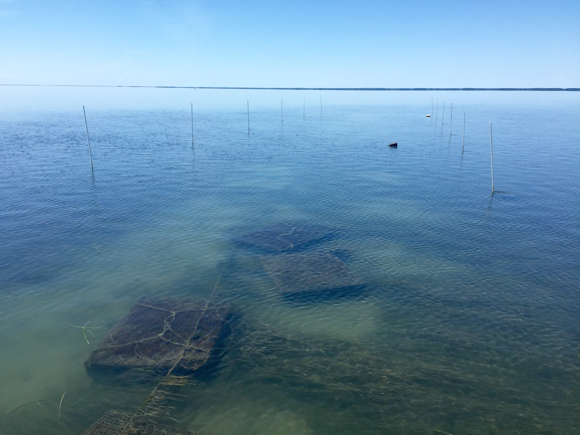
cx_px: 290
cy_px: 218
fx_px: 486
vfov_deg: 48.2
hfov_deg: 61.7
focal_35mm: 29
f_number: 2.2
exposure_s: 1/1980
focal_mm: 4.15
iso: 32
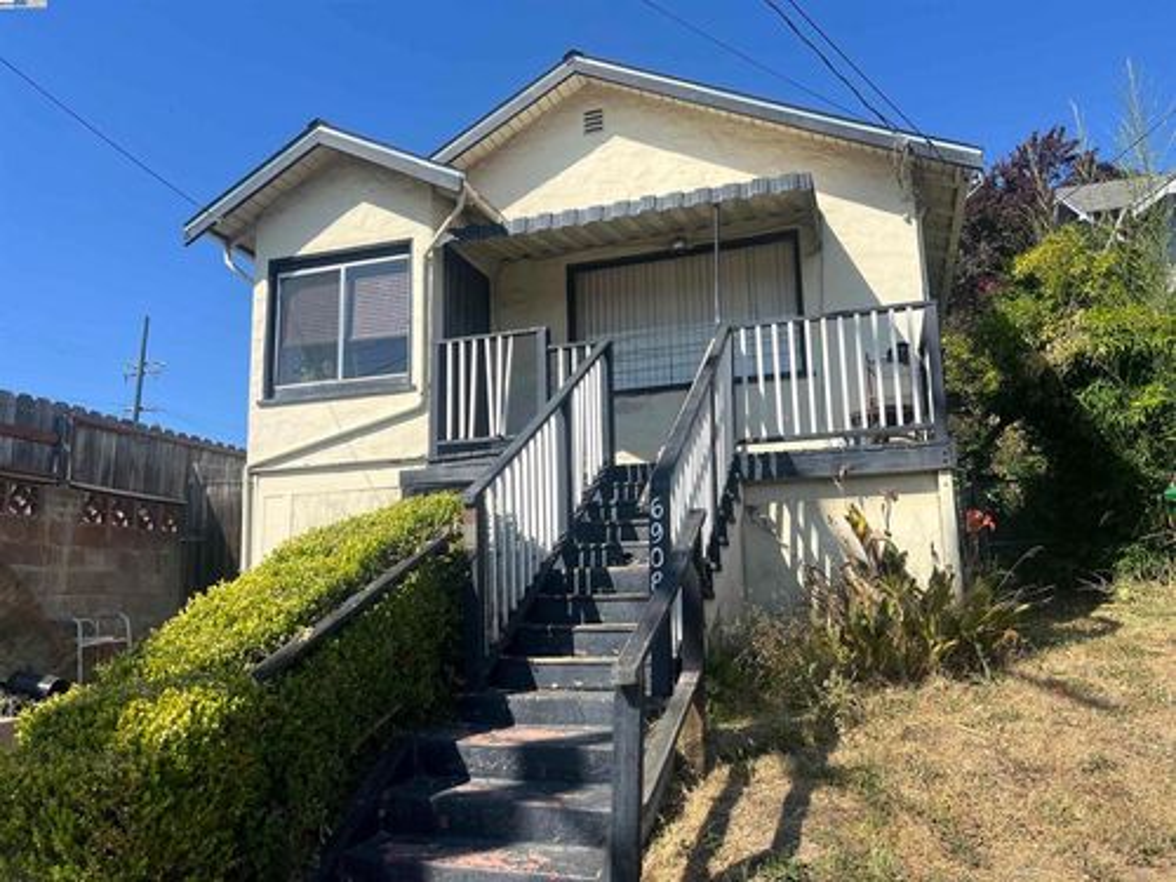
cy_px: 441
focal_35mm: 26
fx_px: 883
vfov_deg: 53.1
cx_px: 588
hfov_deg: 67.3
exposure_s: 1/3704
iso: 50
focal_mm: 5.7
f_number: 1.5
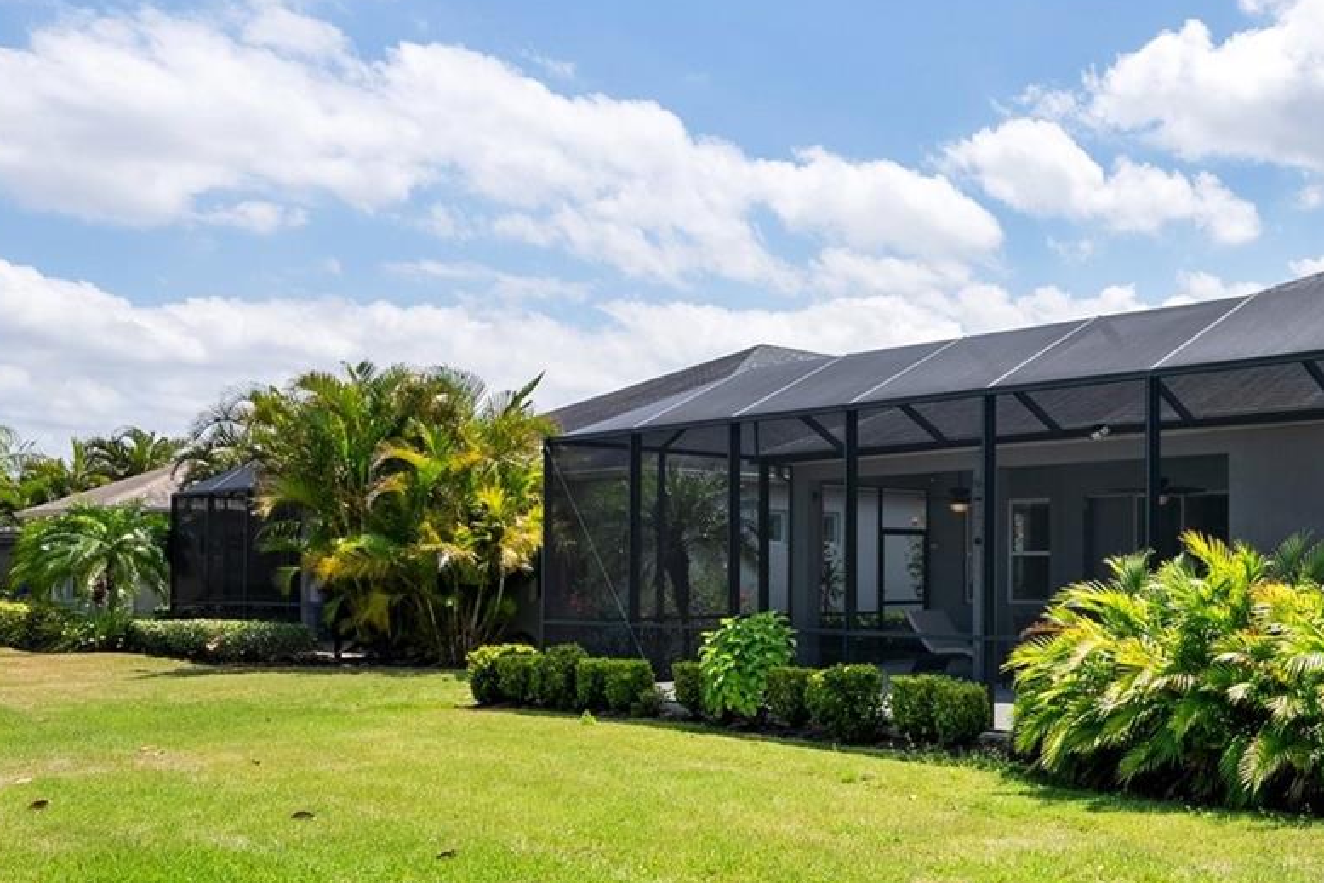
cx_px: 1230
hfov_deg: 46.1
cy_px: 535
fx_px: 1361
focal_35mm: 37
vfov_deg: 35.8
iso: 320
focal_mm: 18
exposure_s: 1/250
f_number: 8
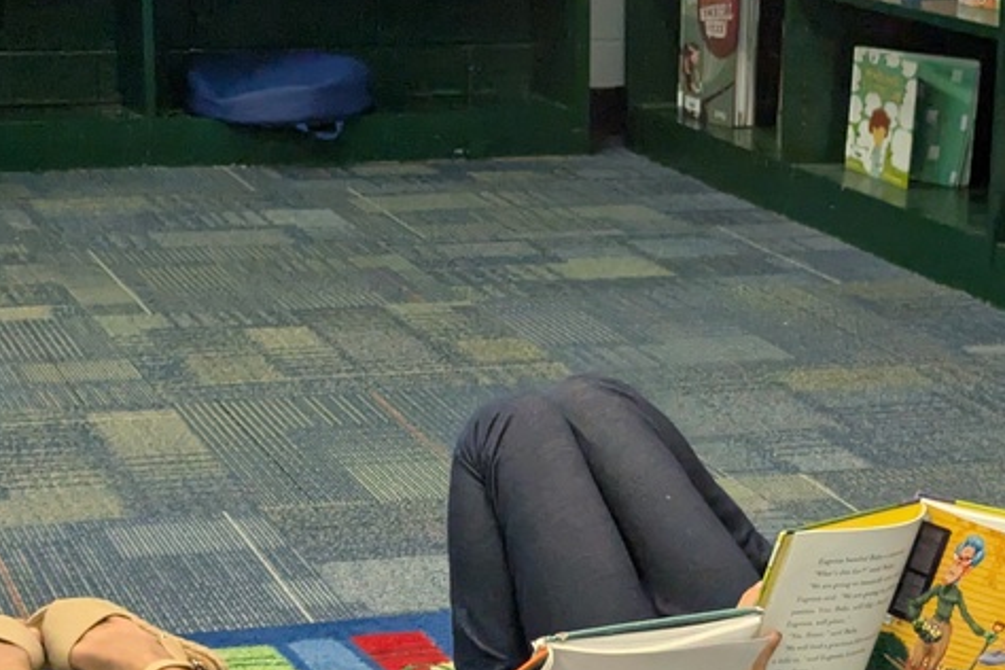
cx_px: 673
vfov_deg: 12.5
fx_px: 3015
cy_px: 649
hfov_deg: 18.9
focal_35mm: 108
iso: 1345
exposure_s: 1/212
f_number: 1.85
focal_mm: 6.81
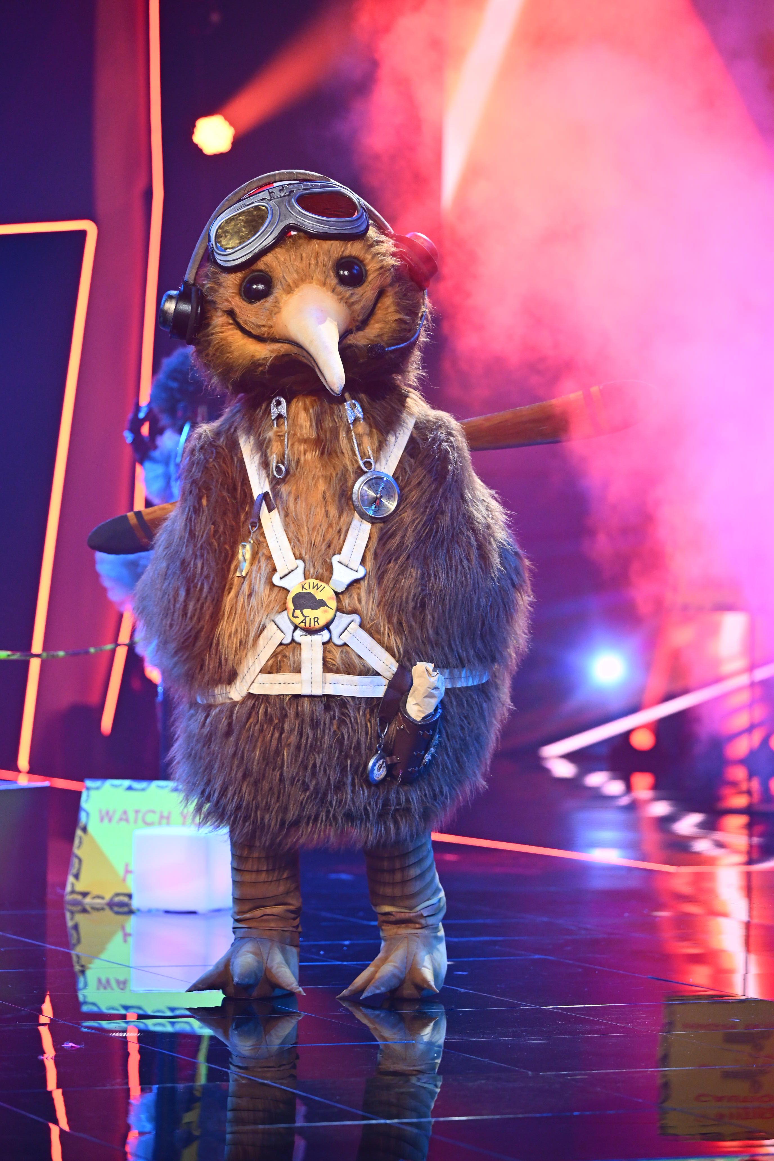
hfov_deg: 11.4
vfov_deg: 17.1
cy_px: 580
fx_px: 3870
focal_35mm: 120
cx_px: 387
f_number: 2.8
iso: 2000
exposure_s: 1/320
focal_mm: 120
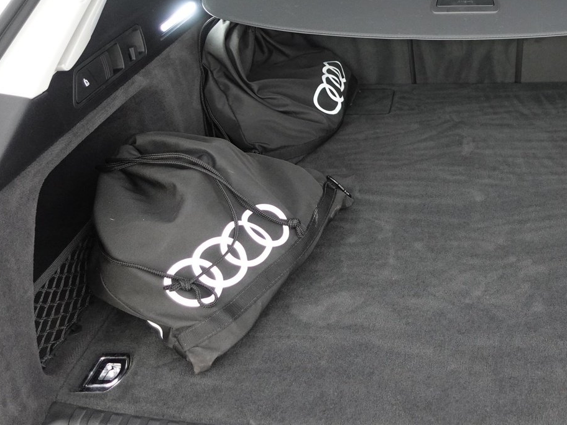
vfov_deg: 34.7
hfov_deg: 43.3
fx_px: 672
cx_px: 468
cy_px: 134
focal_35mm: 41
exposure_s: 1/20
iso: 800
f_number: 1.8
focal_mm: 9.4
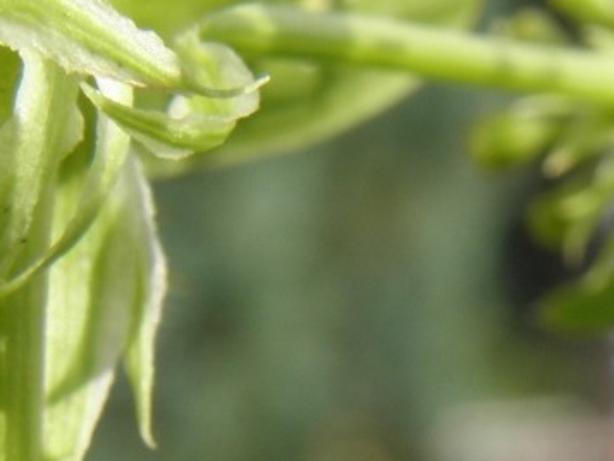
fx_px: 3247
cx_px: 607
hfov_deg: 10.7
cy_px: 716
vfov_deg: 7.9
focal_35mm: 183
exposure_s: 1/125
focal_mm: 9.22
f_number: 5.6
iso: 64
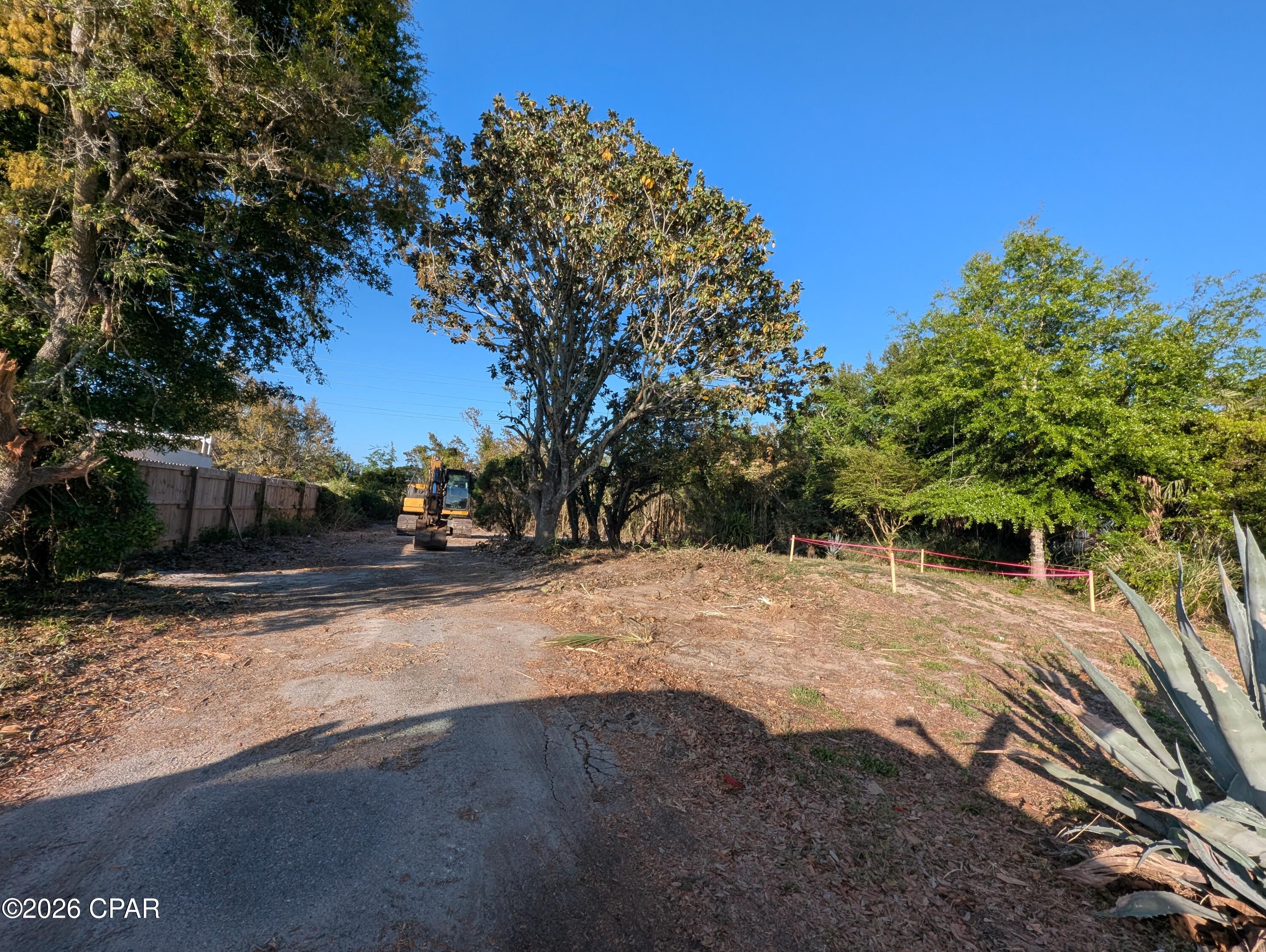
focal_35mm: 13
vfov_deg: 90.0
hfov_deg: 106.1
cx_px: 633
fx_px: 476
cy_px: 476
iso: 49
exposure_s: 1/808
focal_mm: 1.95
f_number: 2.2
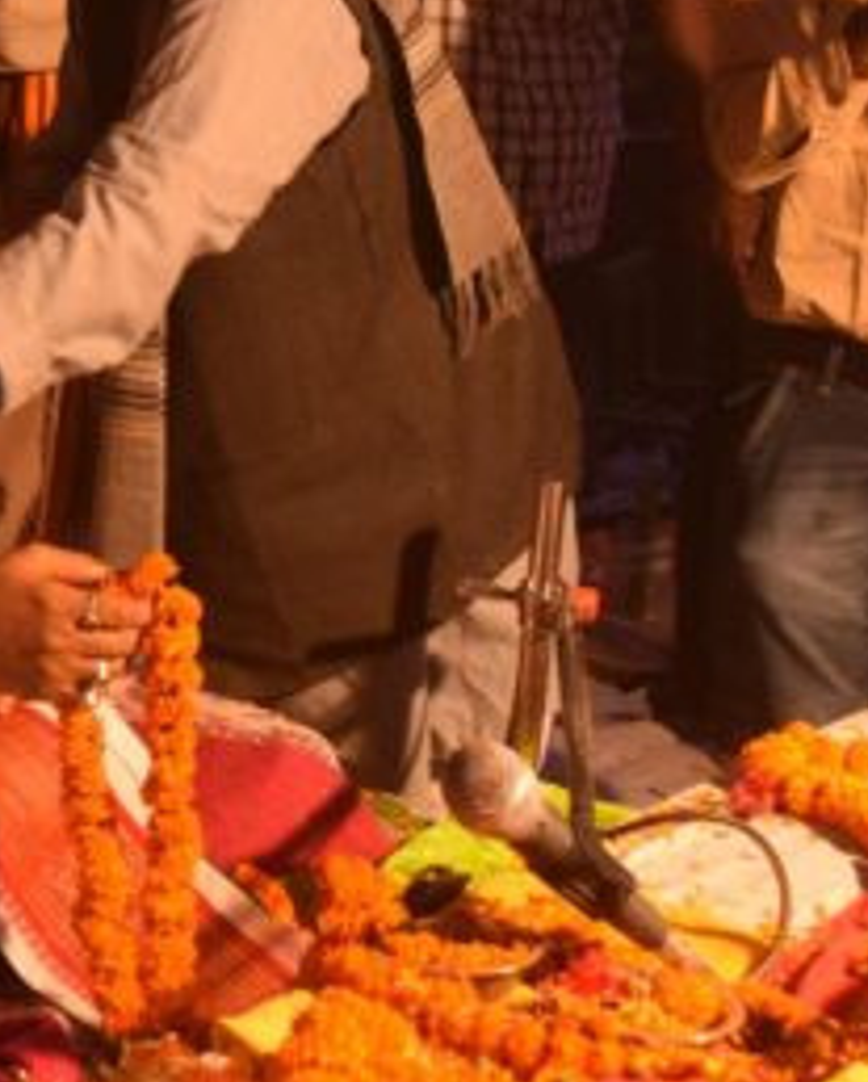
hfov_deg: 16.2
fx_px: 2917
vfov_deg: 20.8
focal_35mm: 91
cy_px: 218
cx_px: -193
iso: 1600
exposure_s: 1/100
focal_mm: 24
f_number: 5
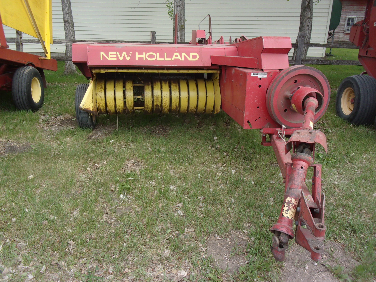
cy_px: 141
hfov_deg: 63.4
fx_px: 304
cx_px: 188
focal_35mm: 28
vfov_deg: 49.7
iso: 80
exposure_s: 1/200
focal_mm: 5.1
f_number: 3.9
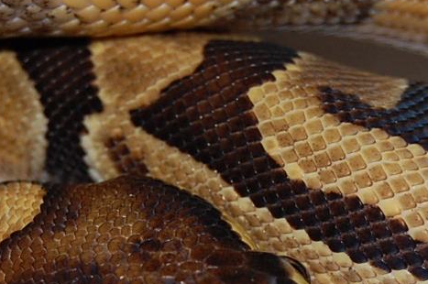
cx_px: 224
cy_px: 226
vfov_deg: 5.9
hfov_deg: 8.9
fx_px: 2754
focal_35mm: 232
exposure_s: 1/60
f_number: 5.6
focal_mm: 48
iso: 400
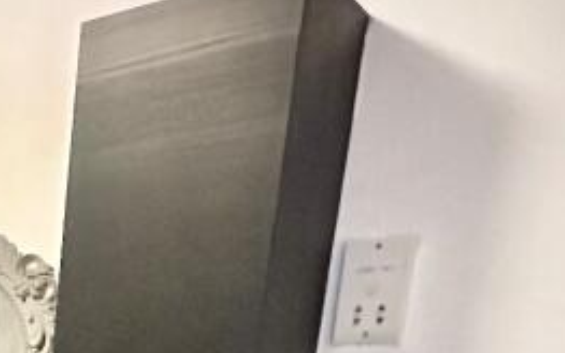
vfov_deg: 18.9
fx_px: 893
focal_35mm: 58
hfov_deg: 27.2
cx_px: -233
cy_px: 568
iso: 1250
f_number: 2.2
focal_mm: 2.22
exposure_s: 1/34
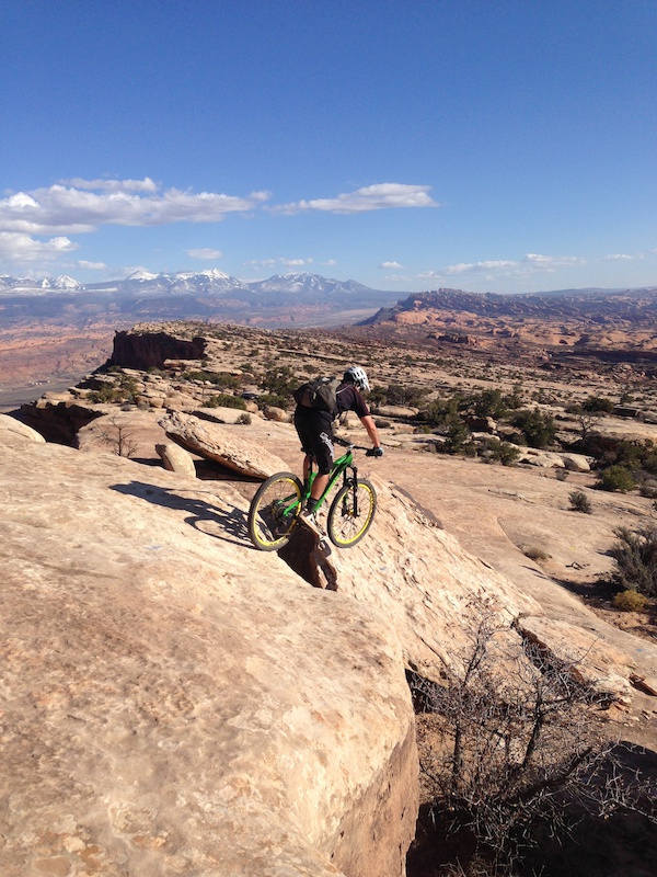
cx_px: 328
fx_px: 835
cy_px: 438
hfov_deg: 42.9
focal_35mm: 33
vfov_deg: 55.4
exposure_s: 1/2262
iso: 50
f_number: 2.4
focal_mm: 4.12
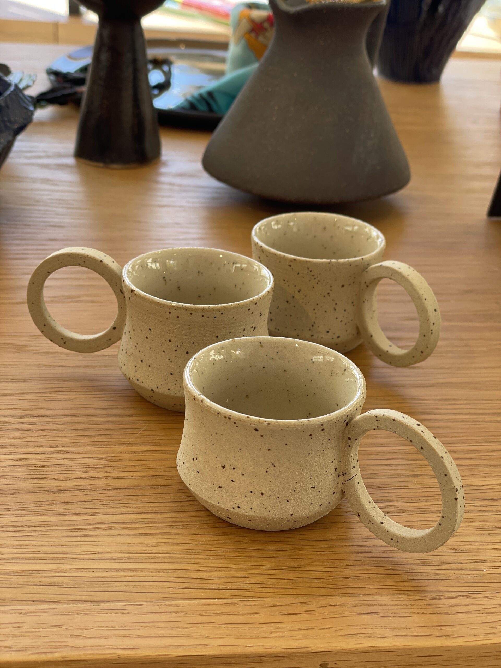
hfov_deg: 28.0
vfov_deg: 36.8
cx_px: 250
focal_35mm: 52
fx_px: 1003
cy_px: 334
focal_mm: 6
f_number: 2
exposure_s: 1/122
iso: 32
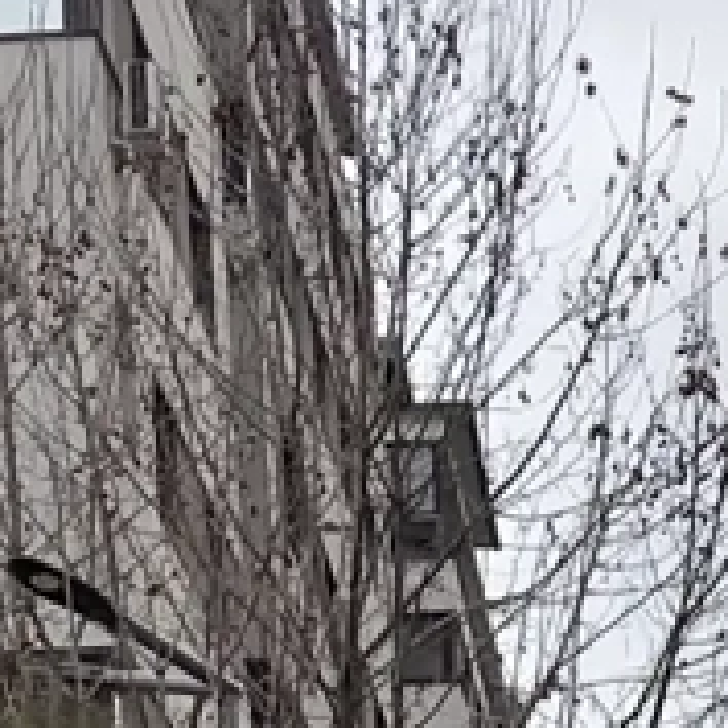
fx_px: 4283
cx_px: 576
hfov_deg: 9.7
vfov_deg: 9.0
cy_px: 1612
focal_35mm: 180
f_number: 1.8
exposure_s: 1/900
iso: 546
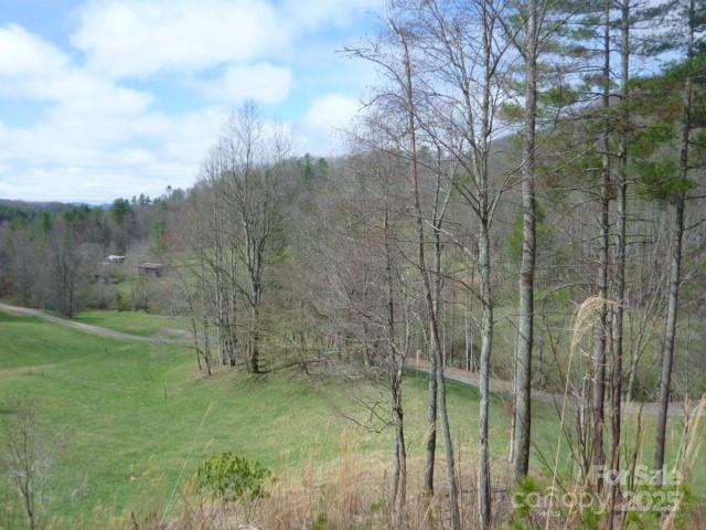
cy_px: 265
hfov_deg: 69.4
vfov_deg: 54.9
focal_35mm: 25
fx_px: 510
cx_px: 353
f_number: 3.3
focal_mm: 4.1
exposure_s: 1/800
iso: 80
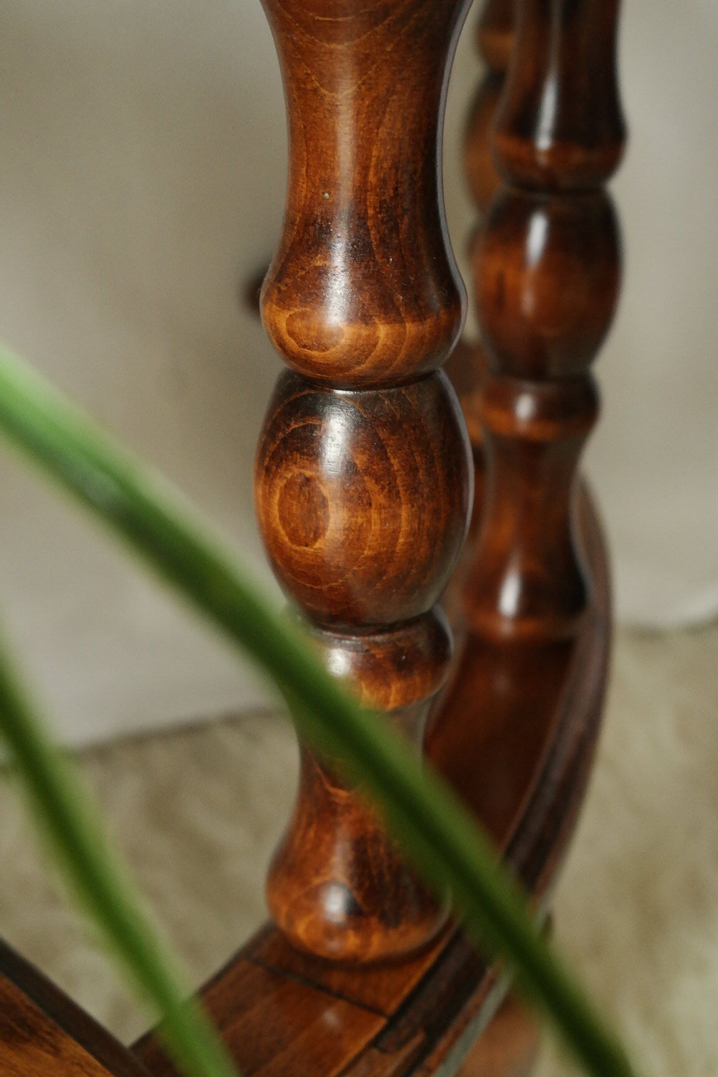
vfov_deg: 37.5
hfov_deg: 25.5
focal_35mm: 53
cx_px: 359
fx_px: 1585
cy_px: 538
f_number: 5.6
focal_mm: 35
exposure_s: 1/30
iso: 1600
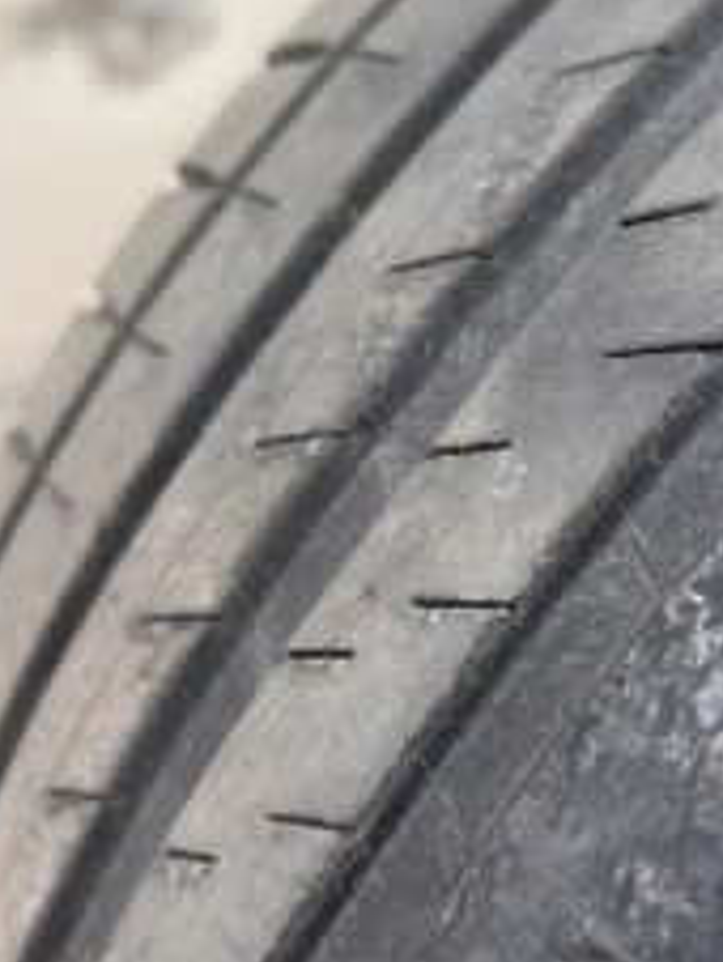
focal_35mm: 46
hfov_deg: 31.2
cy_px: 392
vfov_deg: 41.0
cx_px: 519
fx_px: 1279
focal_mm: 5.7
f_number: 1.5
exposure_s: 1/678
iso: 50
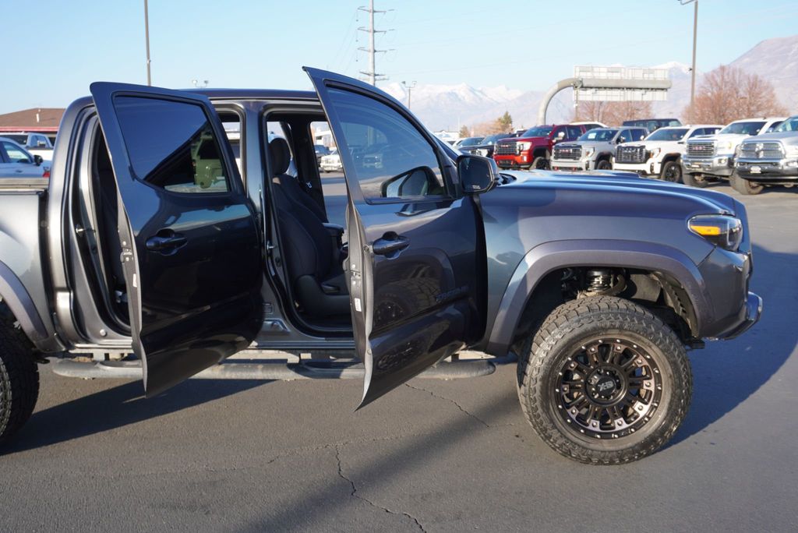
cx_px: 399
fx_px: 699
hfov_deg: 59.5
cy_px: 266
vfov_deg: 41.8
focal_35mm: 32
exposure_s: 1/125
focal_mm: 21
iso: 100
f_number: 5.6
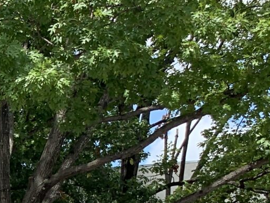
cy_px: 266
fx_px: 1006
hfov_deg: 12.5
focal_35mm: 129
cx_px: -342
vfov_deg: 11.2
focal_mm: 4.25
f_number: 1.8
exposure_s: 1/1282
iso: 25
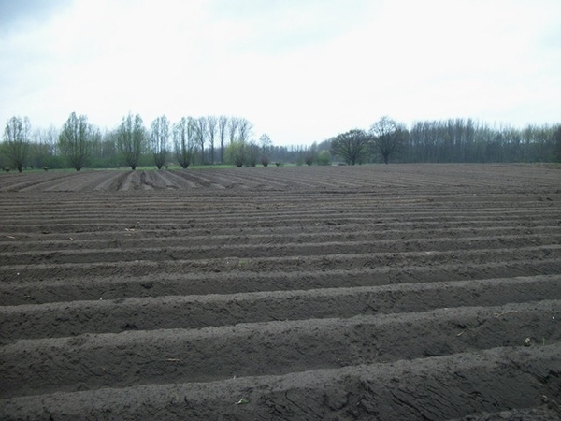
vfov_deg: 44.2
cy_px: 210
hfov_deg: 56.8
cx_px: 280
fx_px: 519
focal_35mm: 32
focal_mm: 5.7
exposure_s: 1/40
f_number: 8.8
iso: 80
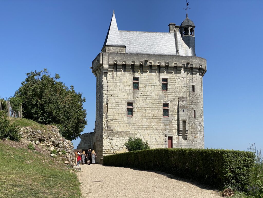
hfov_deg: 36.8
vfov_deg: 28.0
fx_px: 395
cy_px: 99
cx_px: 132
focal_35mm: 52
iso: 20
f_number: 2
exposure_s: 1/2083
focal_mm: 6
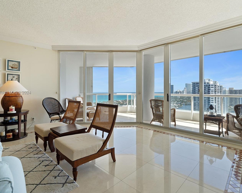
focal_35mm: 19
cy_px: 93
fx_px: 136
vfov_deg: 70.8
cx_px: 123
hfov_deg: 83.3
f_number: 13
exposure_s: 1/50
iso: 640
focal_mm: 16
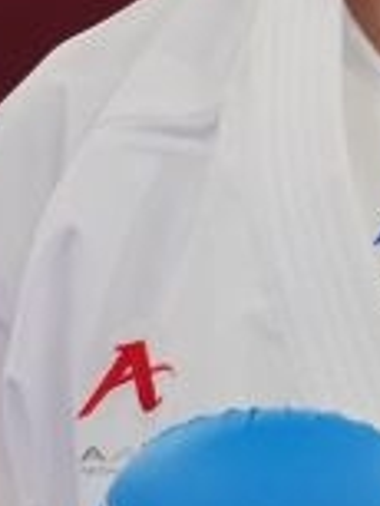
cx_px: 1285
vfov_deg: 0.9
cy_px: 1002
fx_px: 33062
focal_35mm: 2262
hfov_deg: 0.7
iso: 500
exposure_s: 1/1000
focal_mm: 200
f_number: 2.8
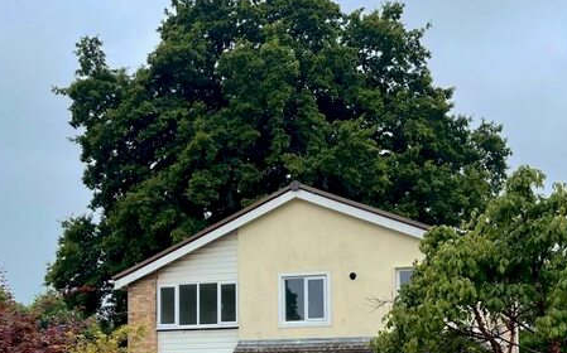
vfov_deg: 28.5
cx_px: 336
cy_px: 330
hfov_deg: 46.0
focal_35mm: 43
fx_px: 664
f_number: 1.6
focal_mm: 5.1
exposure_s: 1/1087
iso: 32
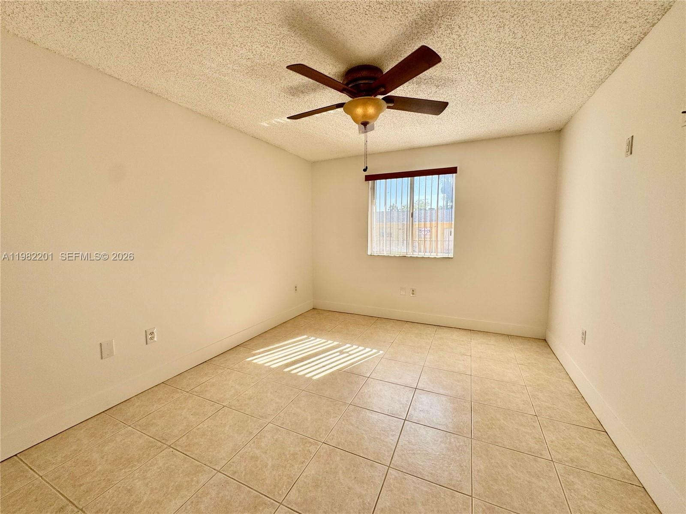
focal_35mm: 14
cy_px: 257
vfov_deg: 85.7
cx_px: 343
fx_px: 277
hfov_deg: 102.1
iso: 40
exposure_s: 1/375
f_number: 2.2
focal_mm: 2.22
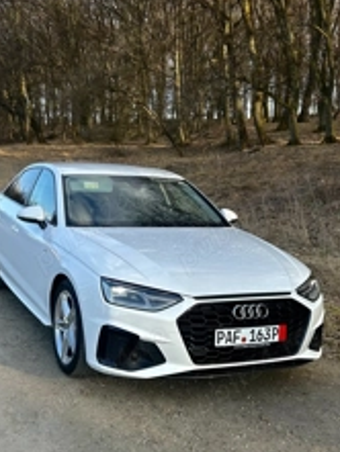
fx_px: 615
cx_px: 172
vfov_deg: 40.3
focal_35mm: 47
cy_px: 254
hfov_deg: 30.9
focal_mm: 5.7
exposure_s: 1/567
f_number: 1.5
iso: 50
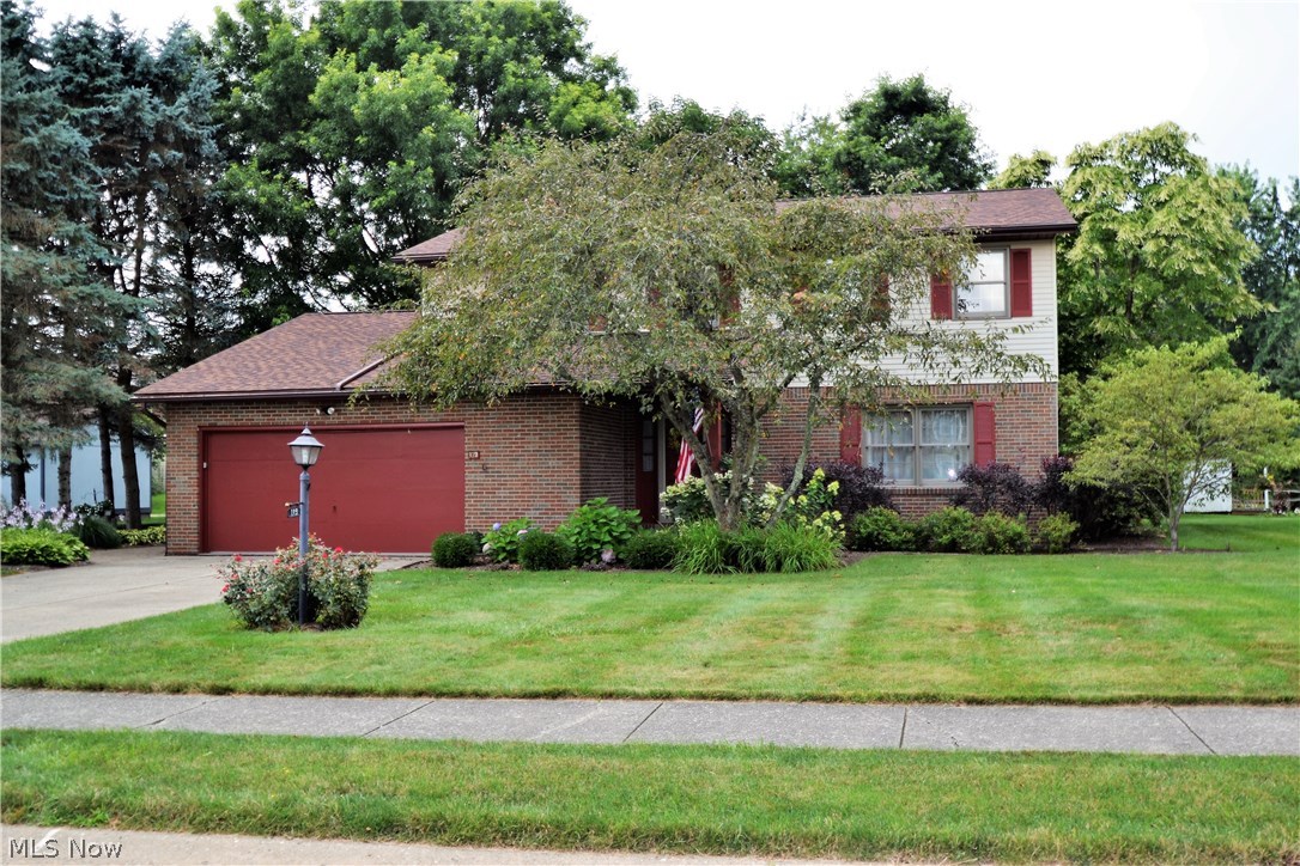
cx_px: 650
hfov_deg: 53.1
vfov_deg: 36.9
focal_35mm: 36
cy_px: 433
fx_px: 1300
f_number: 4.5
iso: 100
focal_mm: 24
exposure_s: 1/160
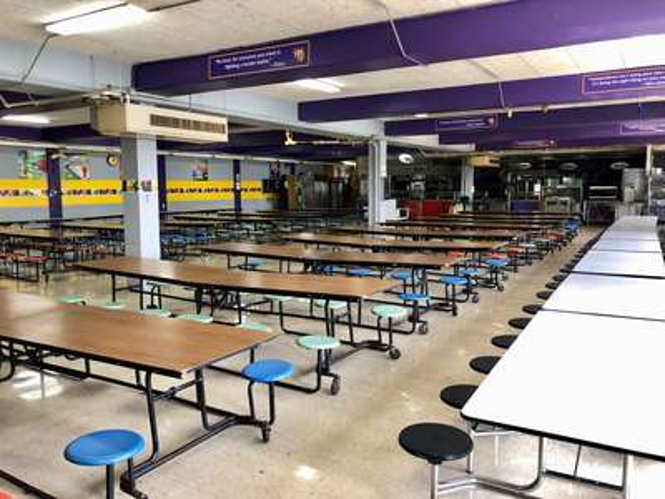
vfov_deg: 49.7
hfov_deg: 63.4
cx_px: 332
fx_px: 538
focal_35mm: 28
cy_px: 250
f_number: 1.8
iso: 40
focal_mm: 4
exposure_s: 1/24
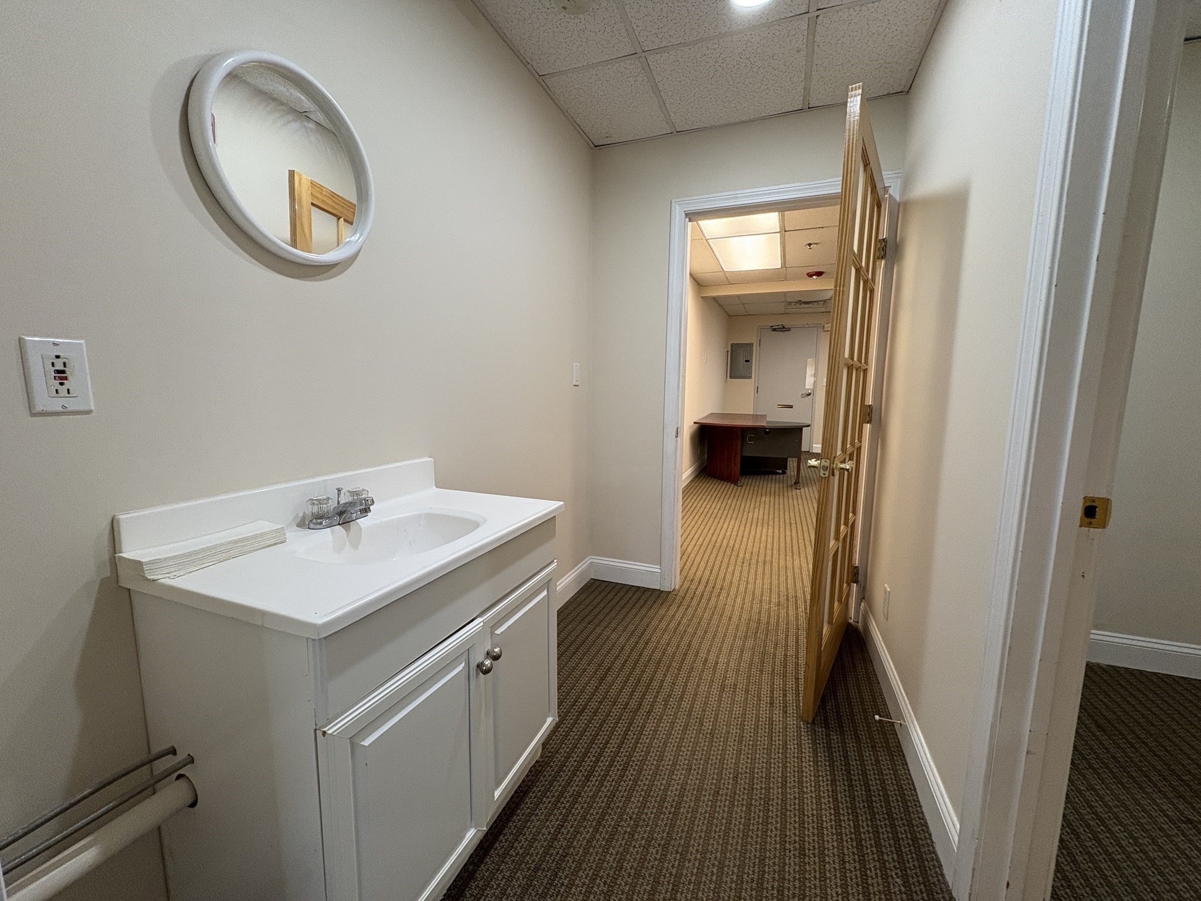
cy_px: 450
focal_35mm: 14
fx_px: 486
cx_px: 600
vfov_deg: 85.7
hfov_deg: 102.1
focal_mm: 2.22
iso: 200
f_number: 2.2
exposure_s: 1/60
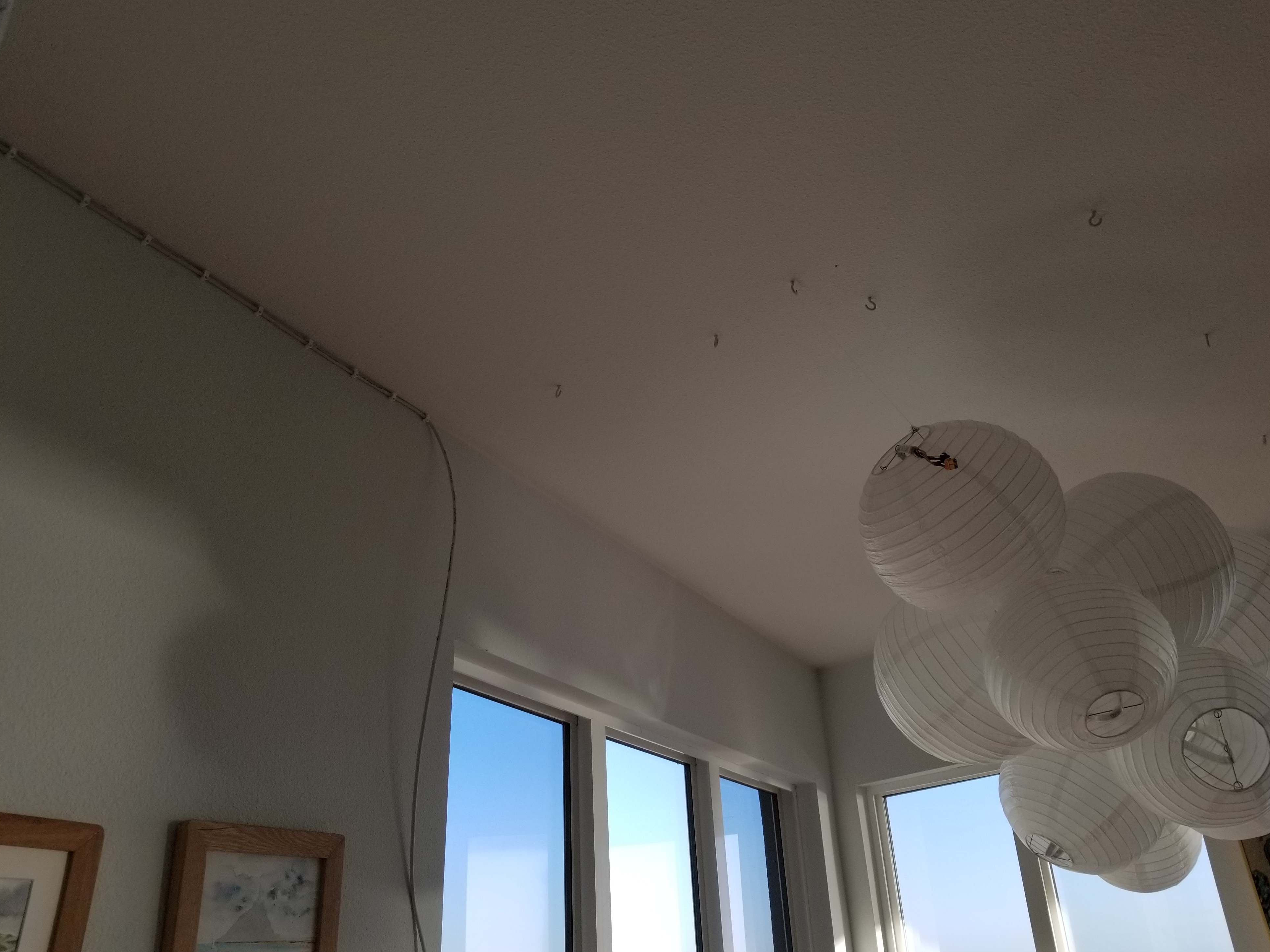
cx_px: 650
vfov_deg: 51.4
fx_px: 991
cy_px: 478
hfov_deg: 65.3
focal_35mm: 27
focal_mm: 4.3
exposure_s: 1/171
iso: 50
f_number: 1.7
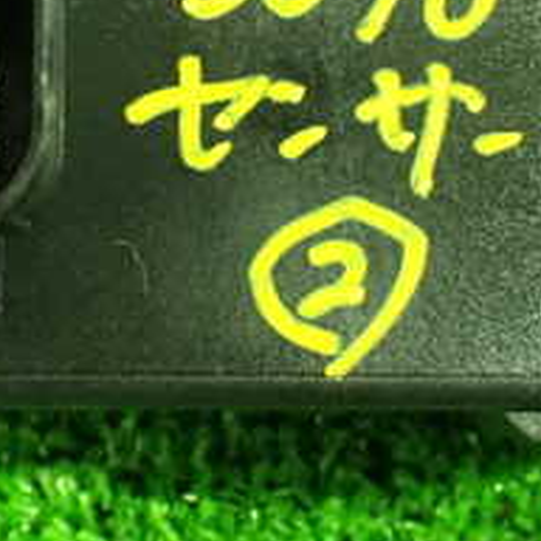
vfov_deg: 20.8
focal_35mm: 83
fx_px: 1468
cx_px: 178
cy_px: 161
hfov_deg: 20.8
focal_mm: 5.4
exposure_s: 1/30
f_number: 2.3
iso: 1600
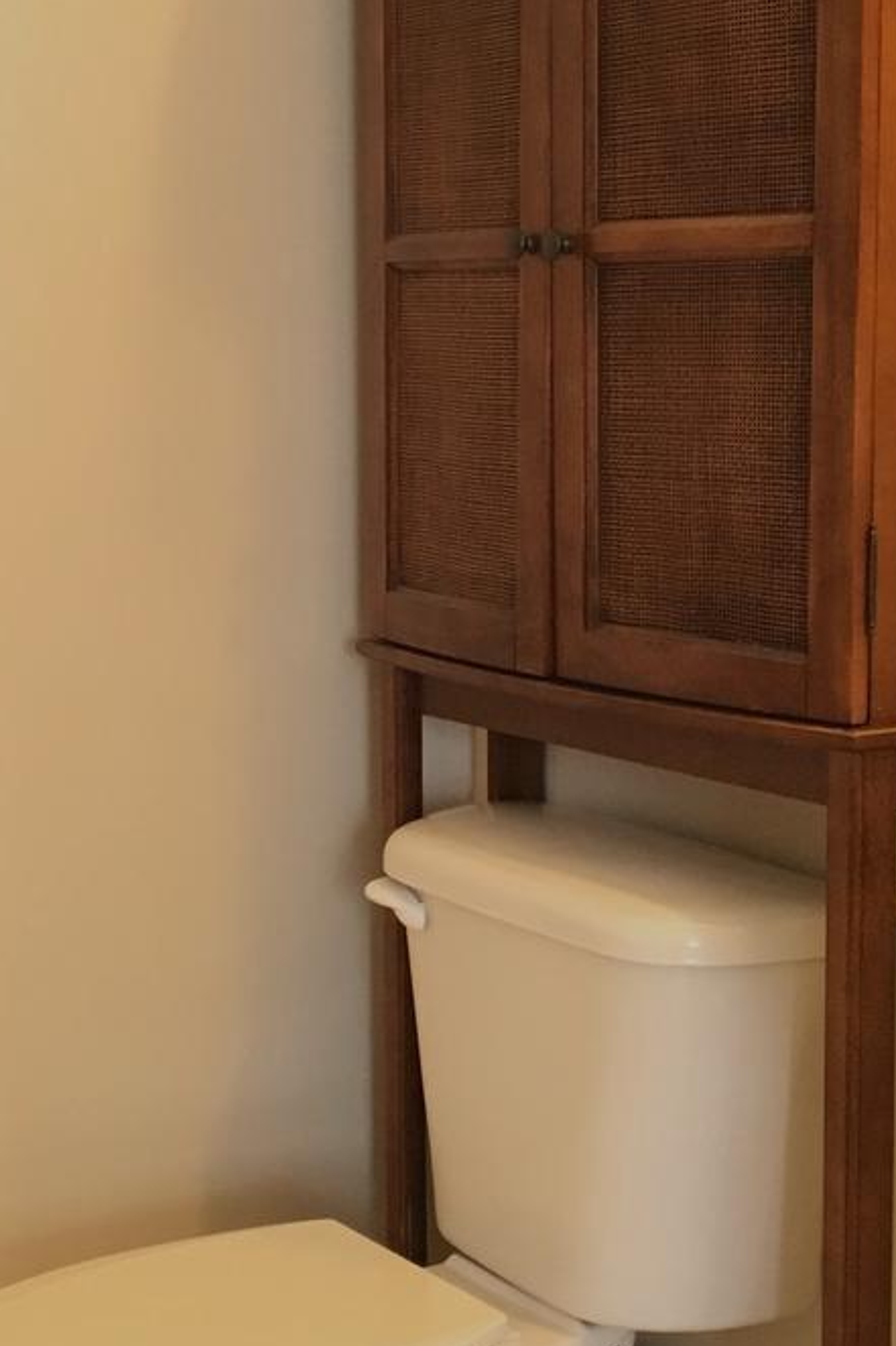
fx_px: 2614
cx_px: 374
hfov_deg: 19.4
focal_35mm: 70
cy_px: 577
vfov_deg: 28.8
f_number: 2.2
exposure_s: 1/24
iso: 200
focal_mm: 4.15
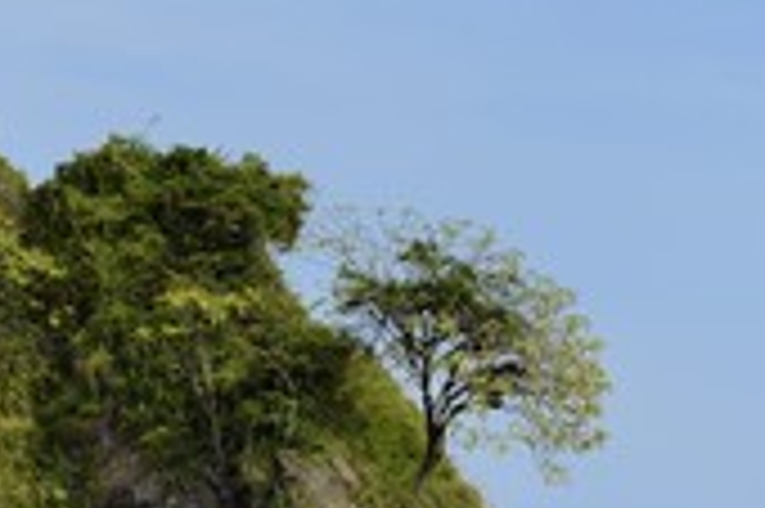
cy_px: 486
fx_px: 9956
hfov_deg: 4.4
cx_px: 207
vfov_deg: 2.9
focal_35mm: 469
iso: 200
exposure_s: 1/640
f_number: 6.3
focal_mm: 190
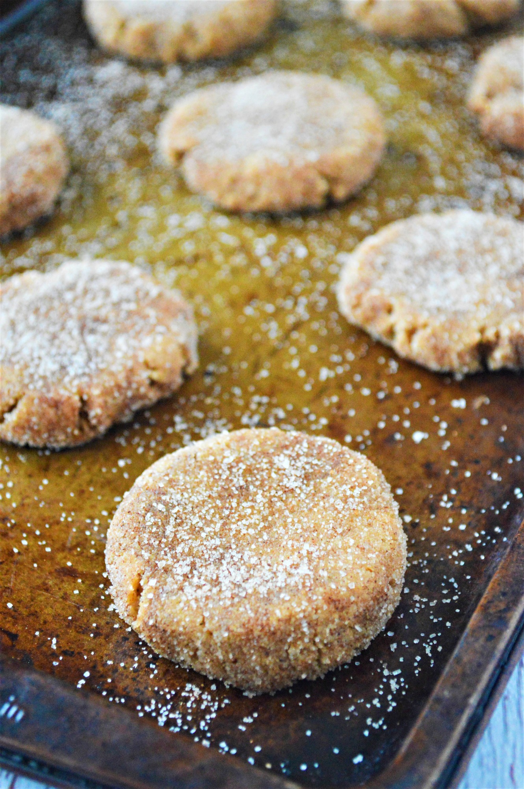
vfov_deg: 31.9
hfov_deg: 21.5
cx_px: 262
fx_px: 1378
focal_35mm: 63
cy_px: 394
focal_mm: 42
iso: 3200
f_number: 5.3
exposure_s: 1/500
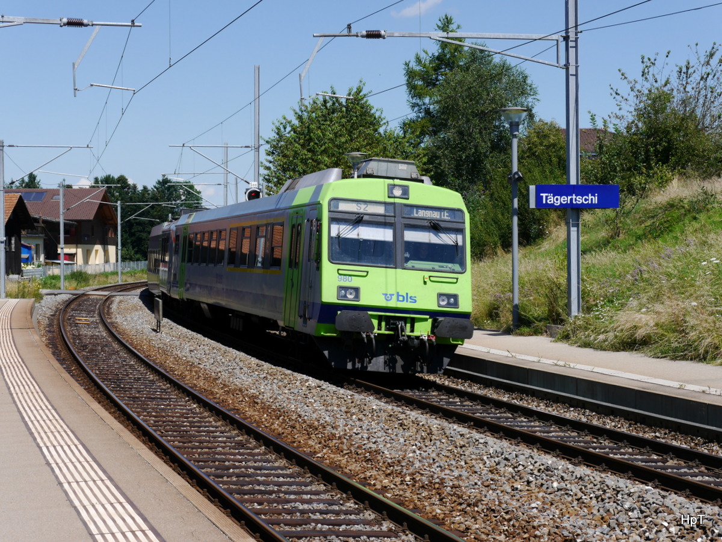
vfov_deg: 21.6
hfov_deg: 28.6
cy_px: 271
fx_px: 1418
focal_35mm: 68
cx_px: 361
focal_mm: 34
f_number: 9
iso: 160
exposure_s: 1/320
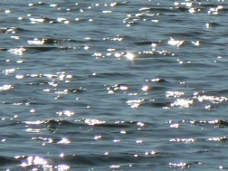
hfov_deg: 1.4
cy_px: -35
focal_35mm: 1410
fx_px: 9287
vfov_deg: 1.1
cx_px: 252
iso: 80
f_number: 8
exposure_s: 1/1300
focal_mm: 72
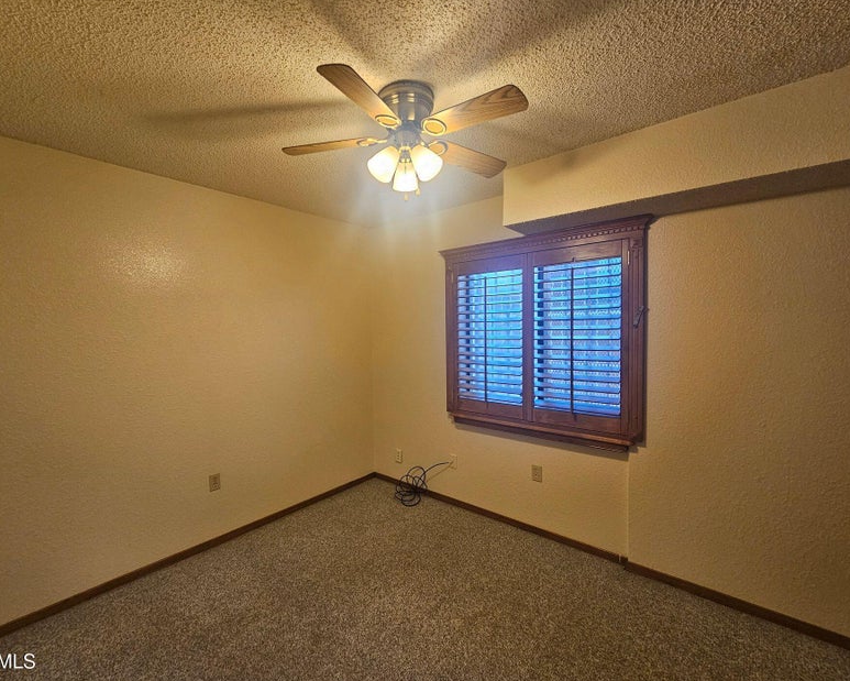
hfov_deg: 100.5
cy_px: 341
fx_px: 352
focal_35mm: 14
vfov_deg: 88.0
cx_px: 390
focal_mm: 2.2
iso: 200
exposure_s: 1/60
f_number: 2.2
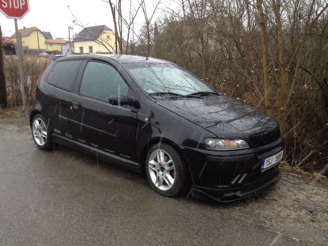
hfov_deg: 52.6
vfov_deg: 40.7
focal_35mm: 35
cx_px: 164
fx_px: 332
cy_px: 123
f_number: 2.4
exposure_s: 1/24
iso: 64
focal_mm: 4.28
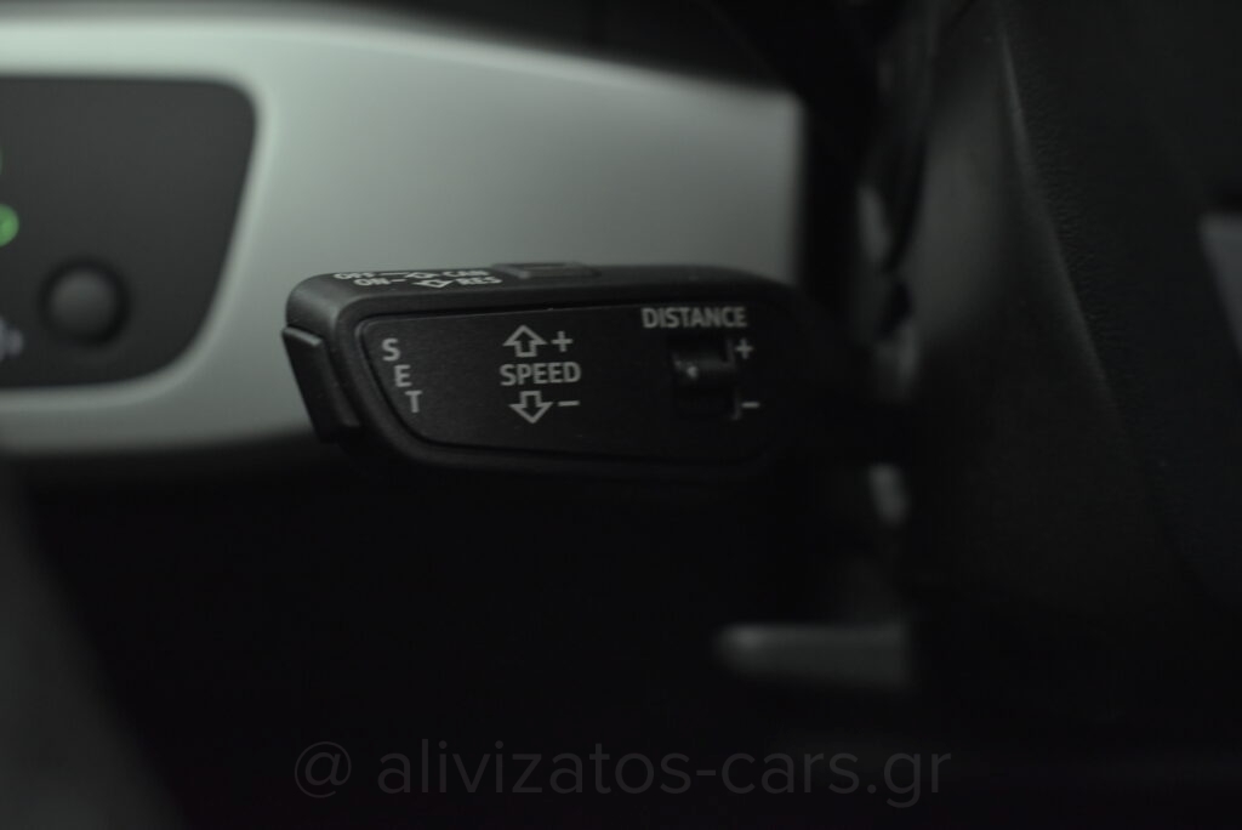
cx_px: 621
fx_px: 1605
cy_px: 415
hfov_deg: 42.3
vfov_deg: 29.0
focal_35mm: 46
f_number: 4.2
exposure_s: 1/50
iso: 1600
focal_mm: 31
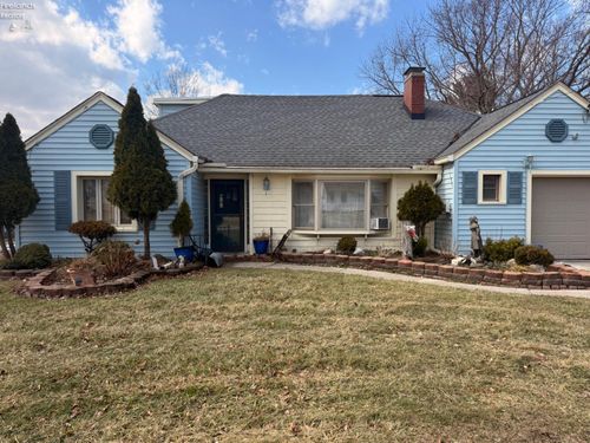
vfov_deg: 56.8
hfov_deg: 71.6
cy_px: 222
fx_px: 409
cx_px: 295
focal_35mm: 24
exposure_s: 1/3145
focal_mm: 6.76
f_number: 1.78
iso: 100
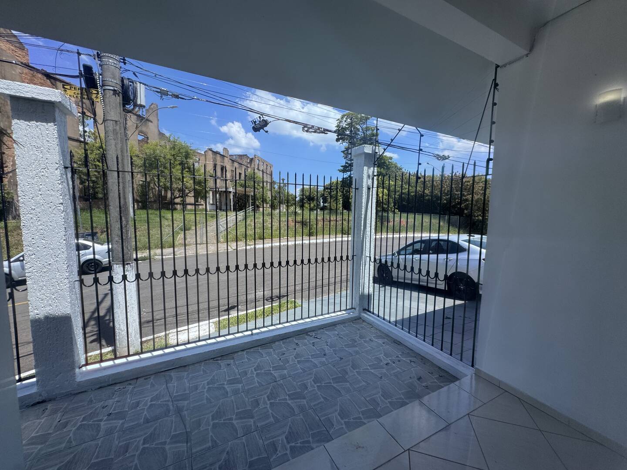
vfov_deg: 85.7
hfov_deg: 102.1
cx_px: 314
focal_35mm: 14
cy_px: 235
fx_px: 254
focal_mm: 2.22
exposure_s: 1/185
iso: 40
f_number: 2.2
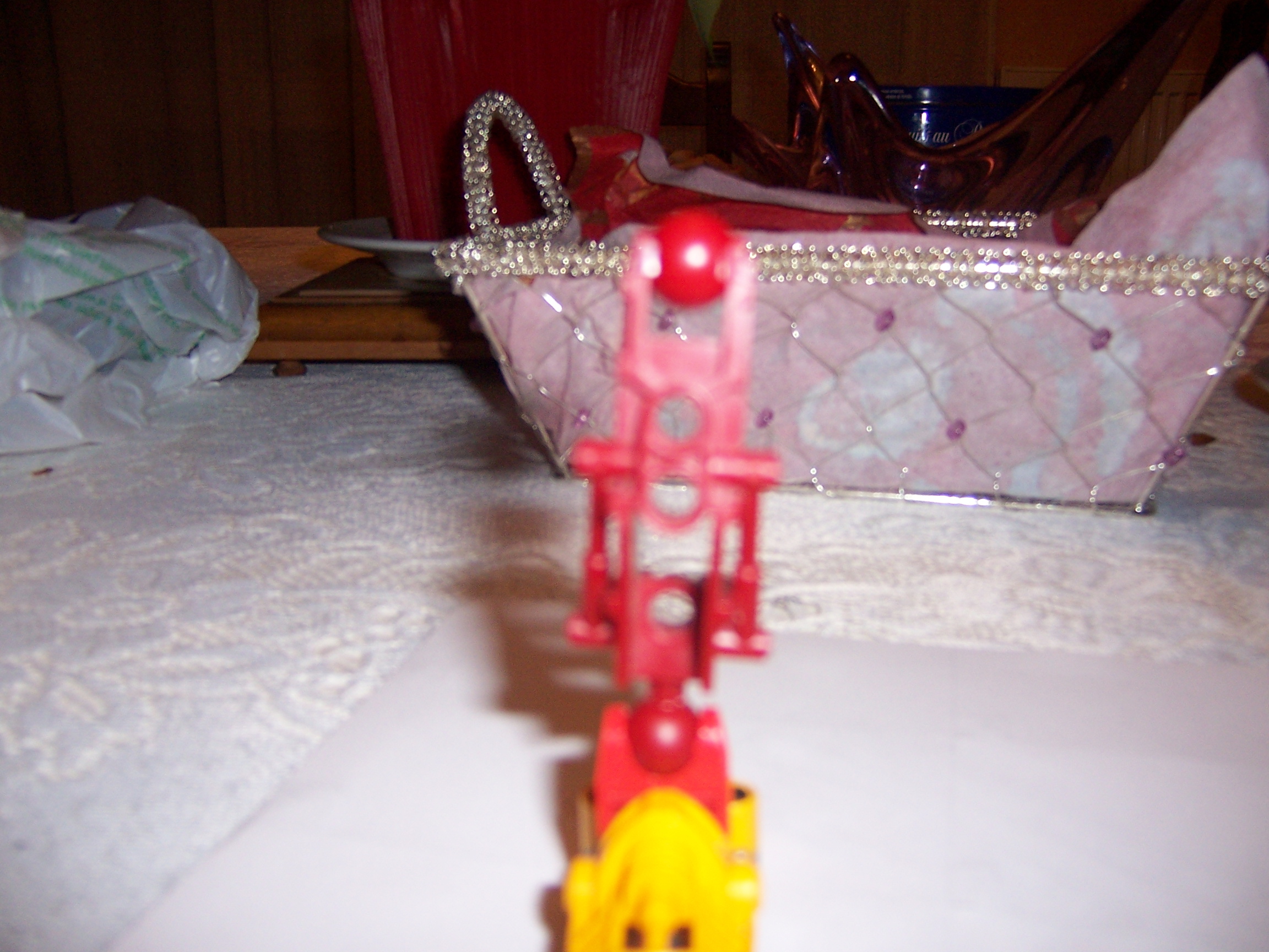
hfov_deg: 55.4
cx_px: 634
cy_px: 476
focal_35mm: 33
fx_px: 1210
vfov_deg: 42.9
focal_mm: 5.5
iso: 140
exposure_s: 1/30
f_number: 2.8
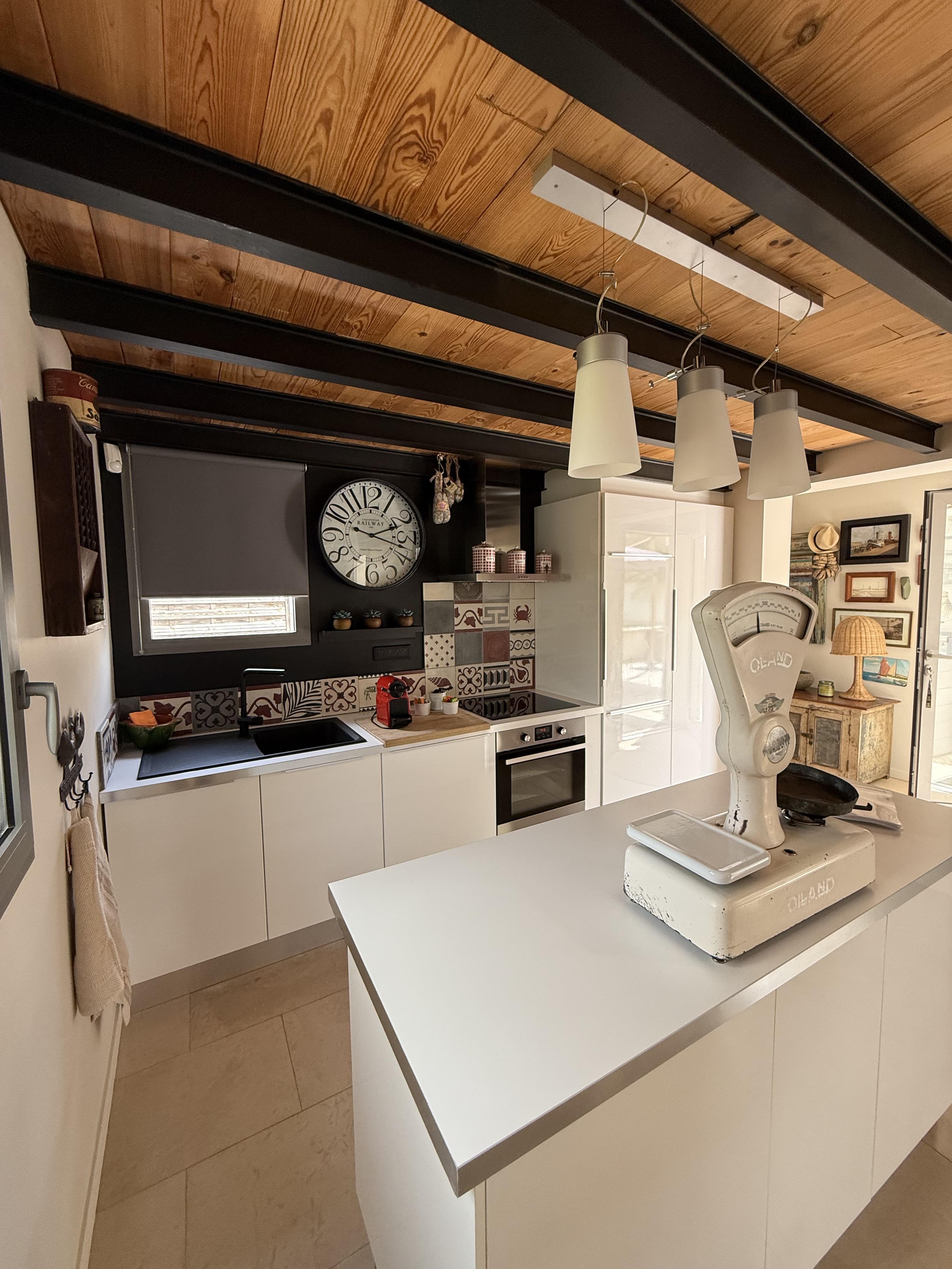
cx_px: 476
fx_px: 513
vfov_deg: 102.1
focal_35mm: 14
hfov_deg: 85.7
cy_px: 634
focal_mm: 2.22
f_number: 2.2
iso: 160
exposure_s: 1/99
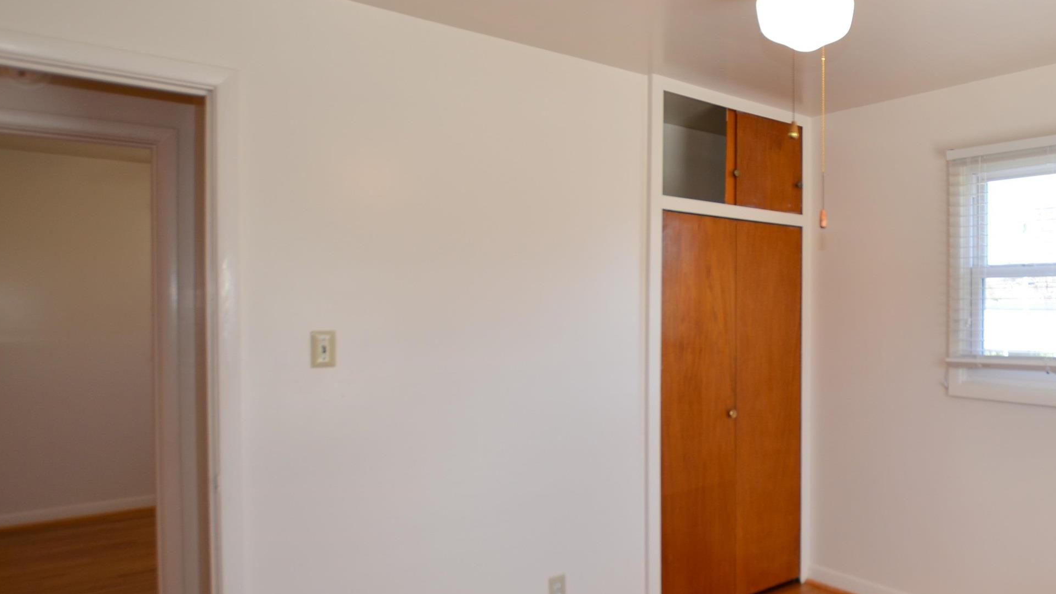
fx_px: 700
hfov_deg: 70.2
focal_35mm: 25
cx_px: 763
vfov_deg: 45.3
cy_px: 397
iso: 100
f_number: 3.5
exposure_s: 1/60
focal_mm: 10
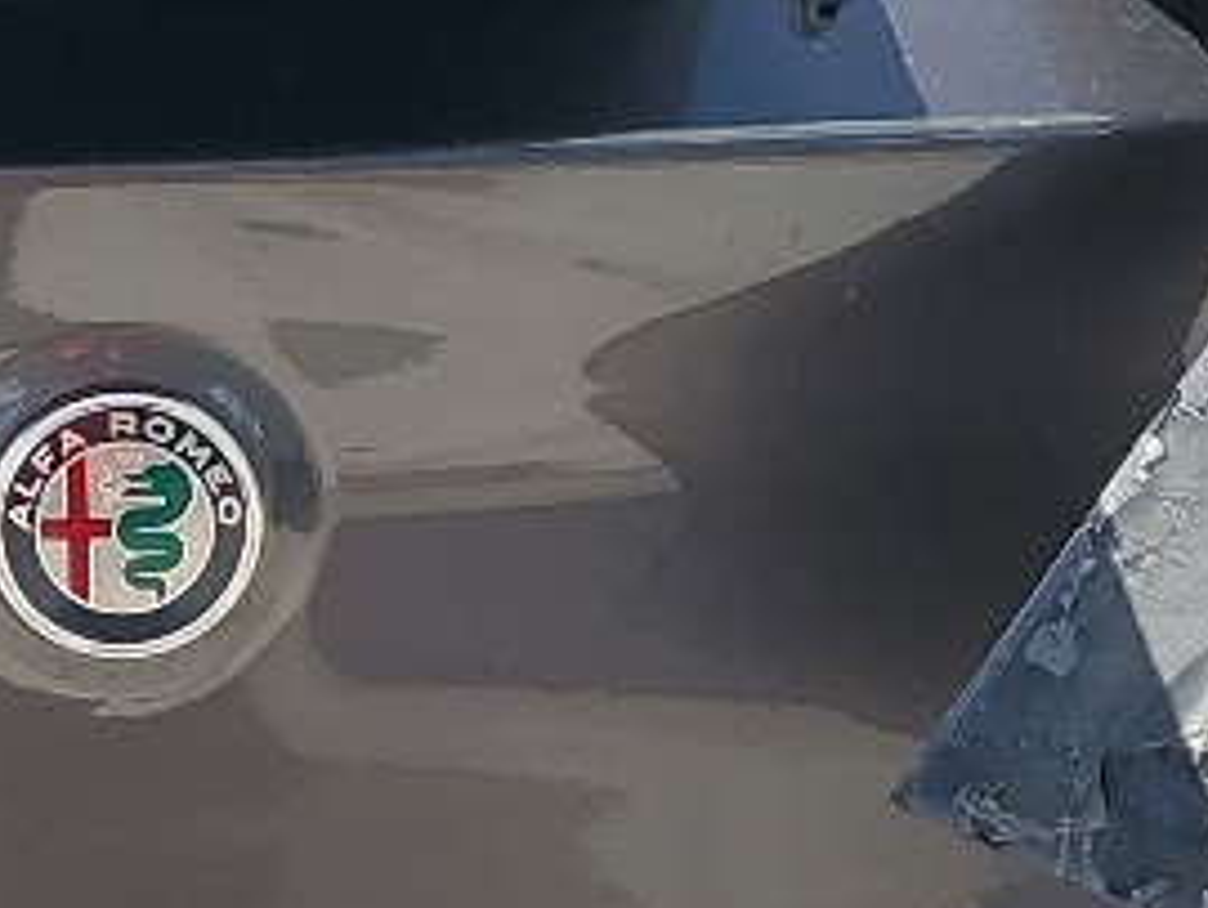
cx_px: -268
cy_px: 532
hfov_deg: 12.5
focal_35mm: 154
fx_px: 5379
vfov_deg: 9.6
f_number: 1.5
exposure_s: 1/3333
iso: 50
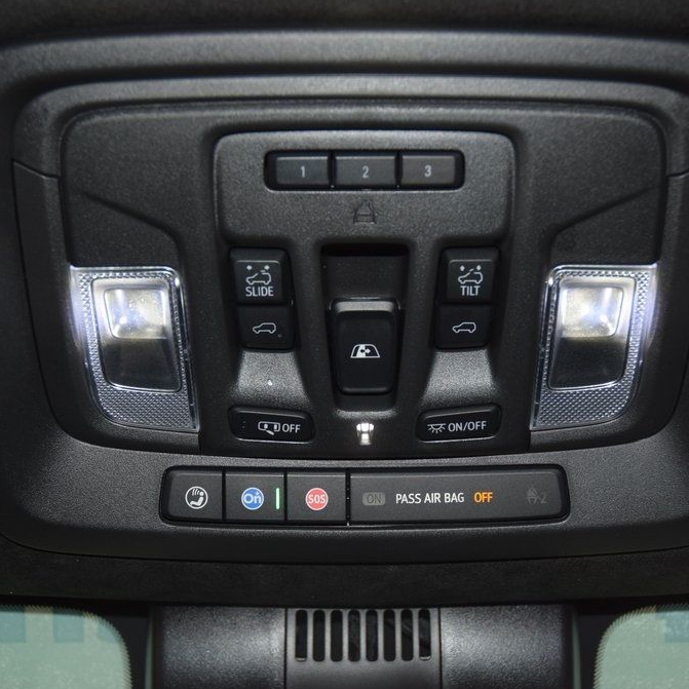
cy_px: 347
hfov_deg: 34.9
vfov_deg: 34.9
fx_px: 1096
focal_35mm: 49
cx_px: 377
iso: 560
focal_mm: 25
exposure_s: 1/50
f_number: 3.8
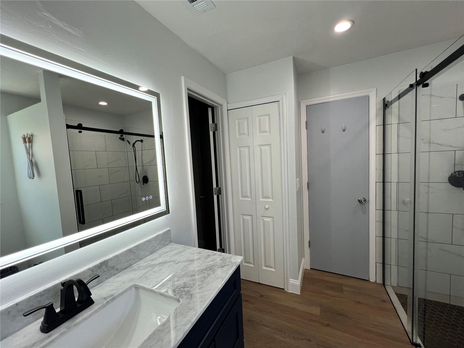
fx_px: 174
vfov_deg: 89.9
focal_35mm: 13
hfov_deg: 106.2
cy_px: 174
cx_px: 232
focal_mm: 1.57
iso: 80
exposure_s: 1/120
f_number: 1.8
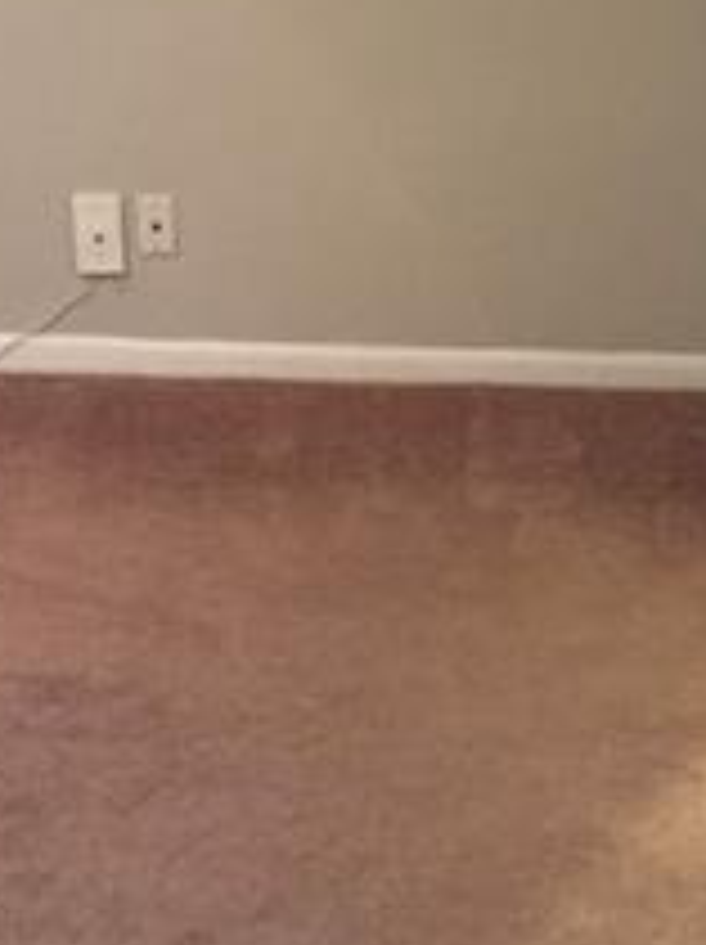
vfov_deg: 23.5
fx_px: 2262
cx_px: 225
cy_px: 351
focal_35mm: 83
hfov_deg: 17.7
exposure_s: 1/30
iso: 200
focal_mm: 4.15
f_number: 2.2
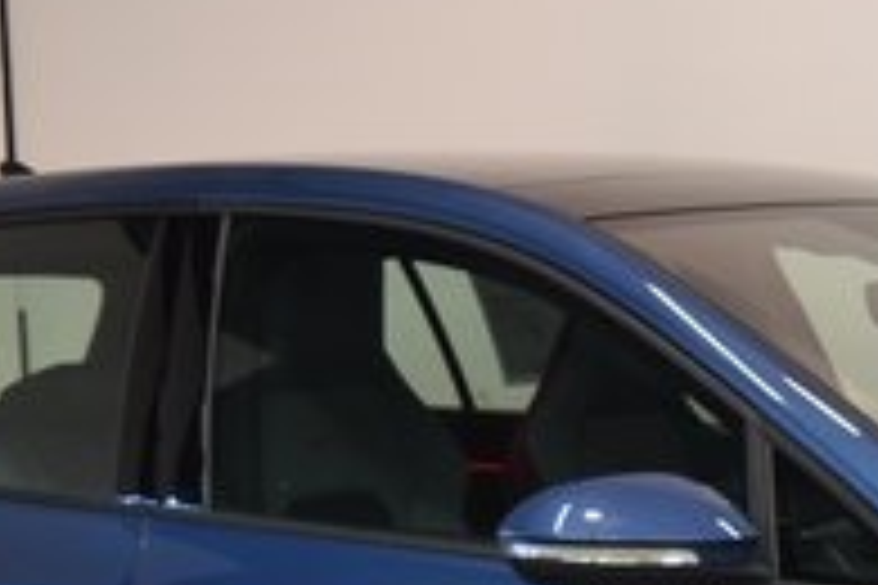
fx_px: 3122
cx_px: 873
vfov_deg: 10.5
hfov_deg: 15.7
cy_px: 684
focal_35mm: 128
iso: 900
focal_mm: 26
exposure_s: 1/60
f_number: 4
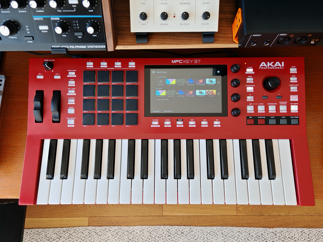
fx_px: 280
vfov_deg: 46.8
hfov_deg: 60.0
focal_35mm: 30
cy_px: 121
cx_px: 162
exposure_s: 1/100
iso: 64
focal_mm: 6.67
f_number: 1.9
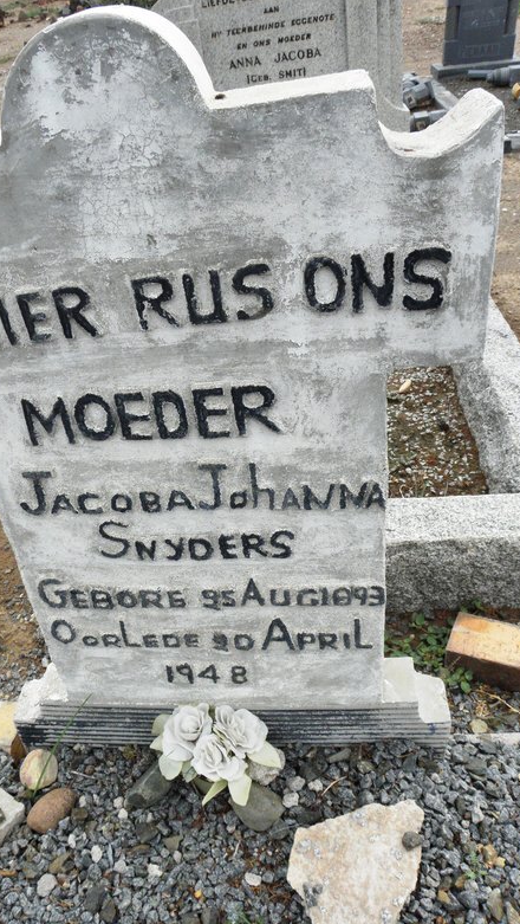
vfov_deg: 66.0
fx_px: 710
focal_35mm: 29
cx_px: 193
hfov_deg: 39.9
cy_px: 471
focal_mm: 4.6
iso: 200
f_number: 5.6
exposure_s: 1/400
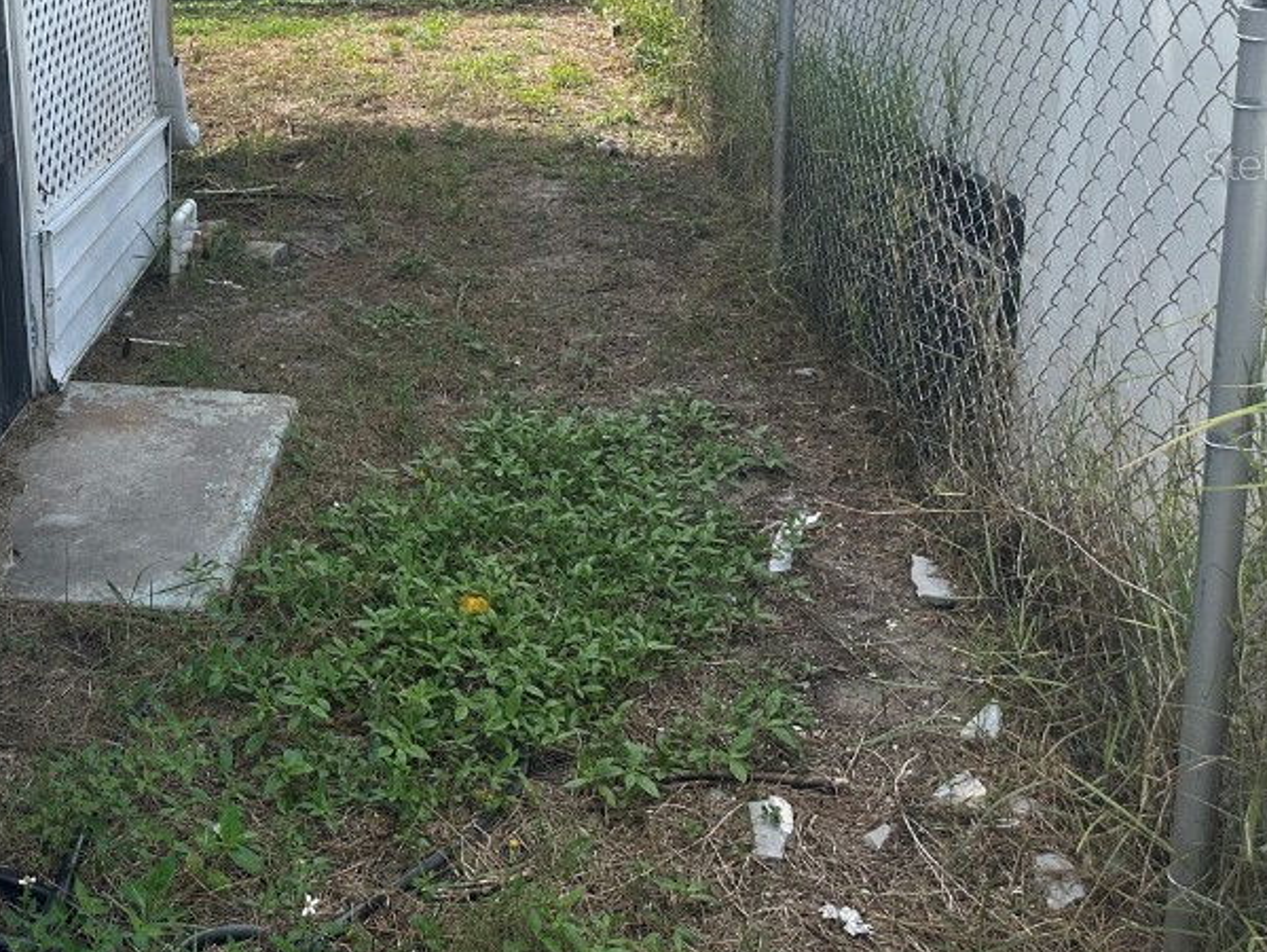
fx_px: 1502
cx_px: 319
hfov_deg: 44.3
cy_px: 163
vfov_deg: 33.9
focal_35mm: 41
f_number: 1.78
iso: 80
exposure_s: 1/1517
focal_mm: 6.86
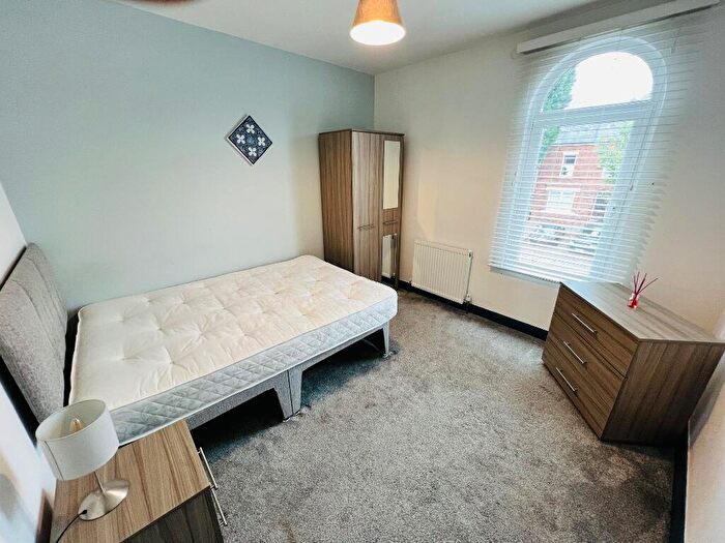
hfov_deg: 106.2
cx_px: 362
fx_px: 272
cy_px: 272
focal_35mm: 13
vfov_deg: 89.9
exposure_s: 1/50
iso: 200
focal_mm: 1.57
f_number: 1.8
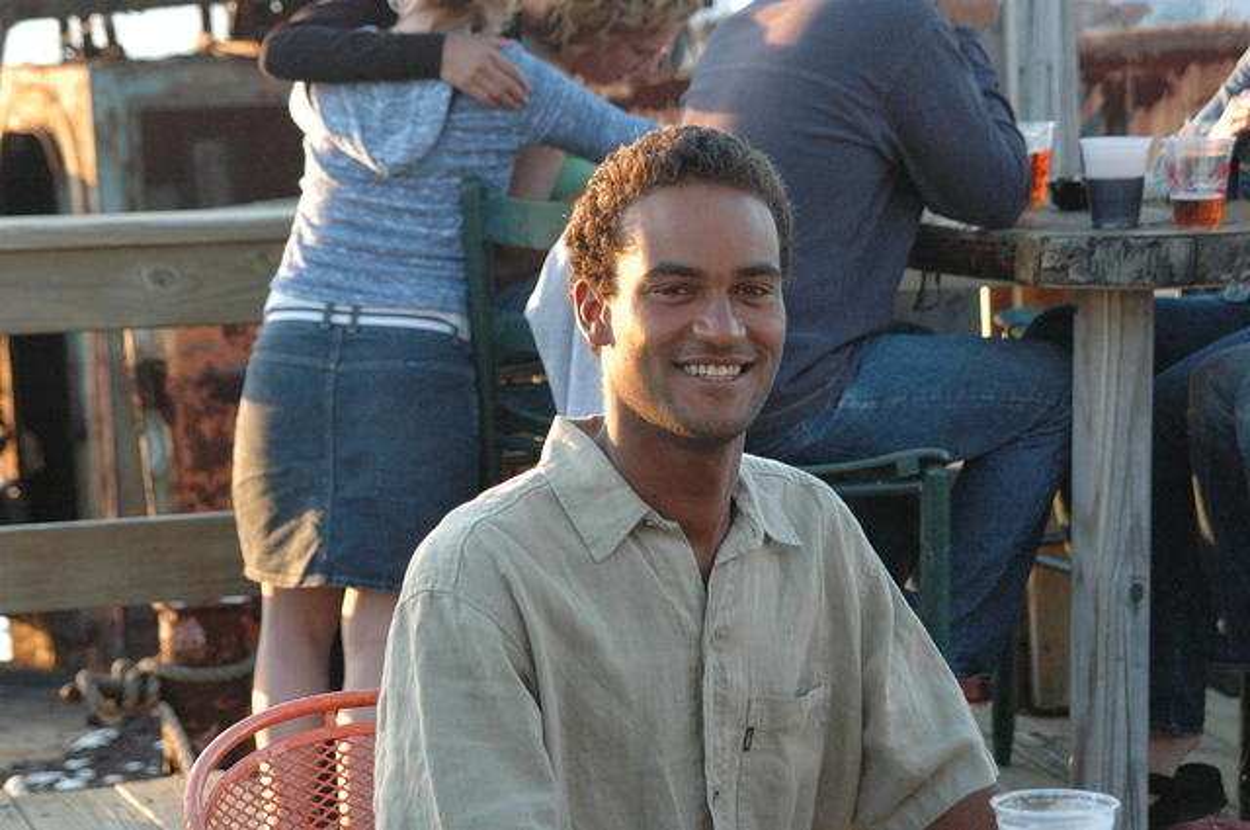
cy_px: 415
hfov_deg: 16.7
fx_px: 4265
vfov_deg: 11.1
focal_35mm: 123
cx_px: 625
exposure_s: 1/200
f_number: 7.1
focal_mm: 82
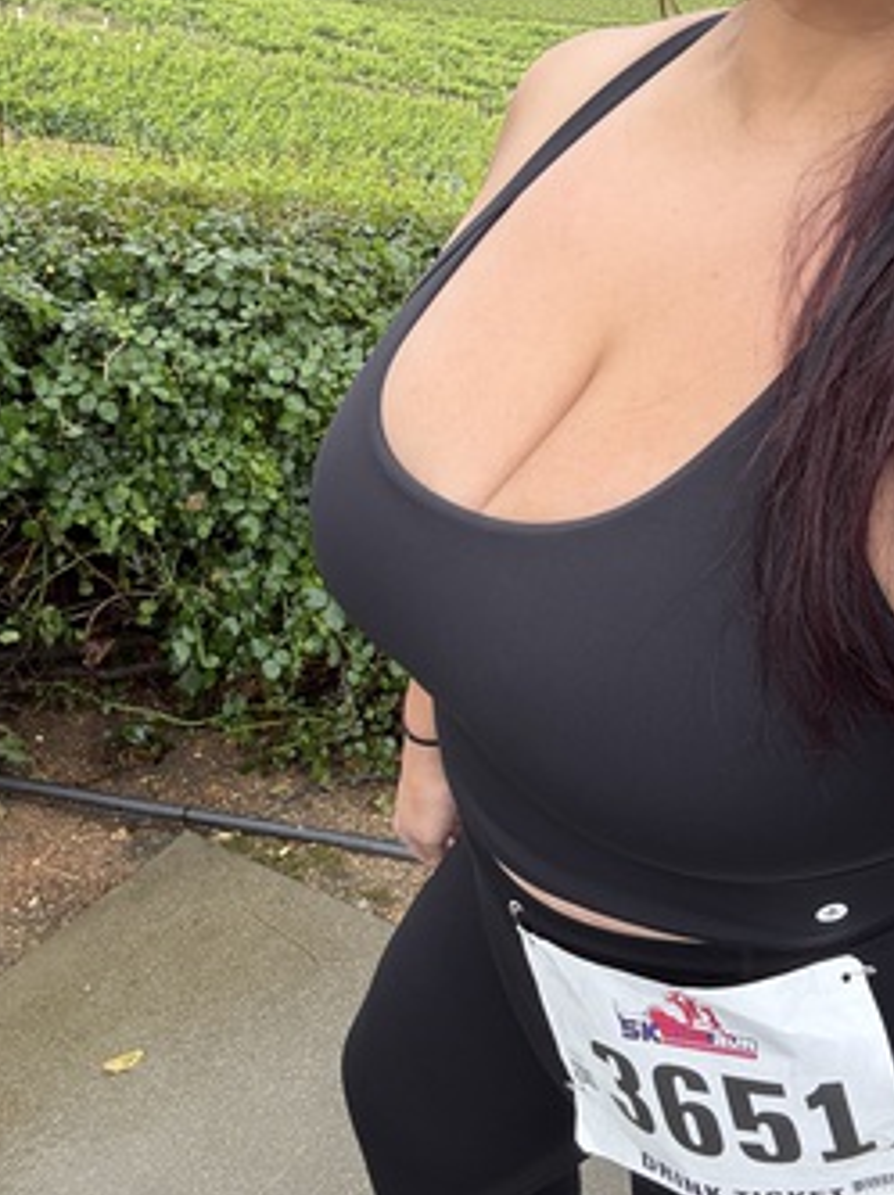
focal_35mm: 38
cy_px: 406
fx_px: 1311
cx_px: 567
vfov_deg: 48.3
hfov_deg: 37.4
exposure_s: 1/320
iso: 32
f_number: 1.9
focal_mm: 2.69
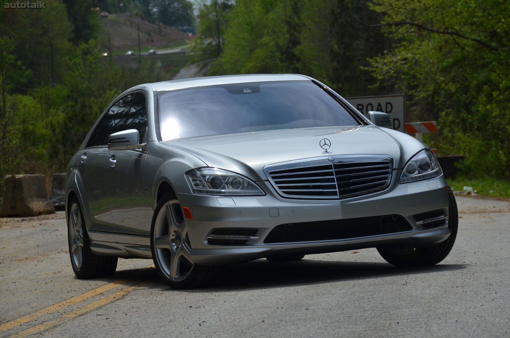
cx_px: 255
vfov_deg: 8.7
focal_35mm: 158
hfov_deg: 13.1
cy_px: 169
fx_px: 2227
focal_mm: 105
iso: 220
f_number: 8
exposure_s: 1/2000
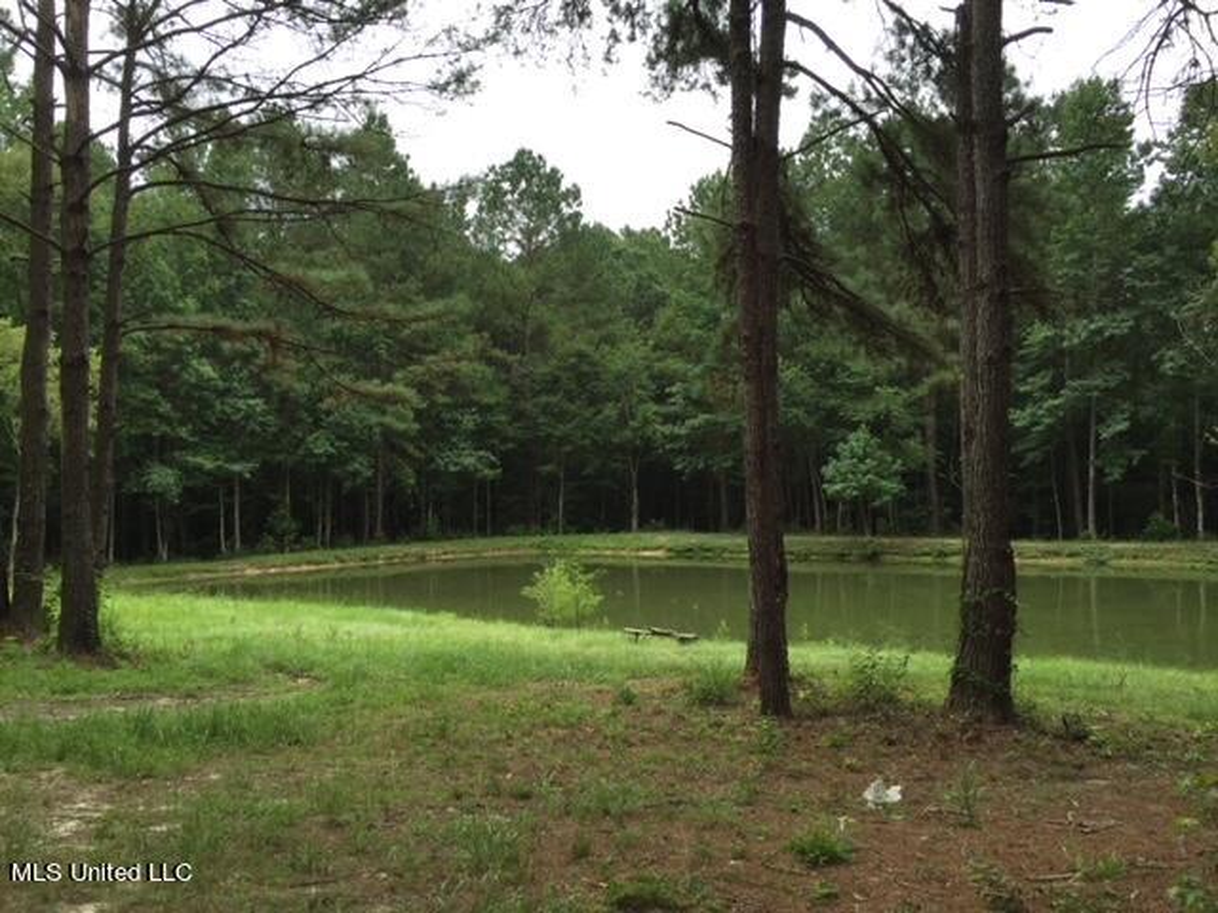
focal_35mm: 29
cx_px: 609
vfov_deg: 48.2
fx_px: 1020
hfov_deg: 61.7
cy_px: 456
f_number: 2.2
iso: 32
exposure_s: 1/670
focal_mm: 4.15
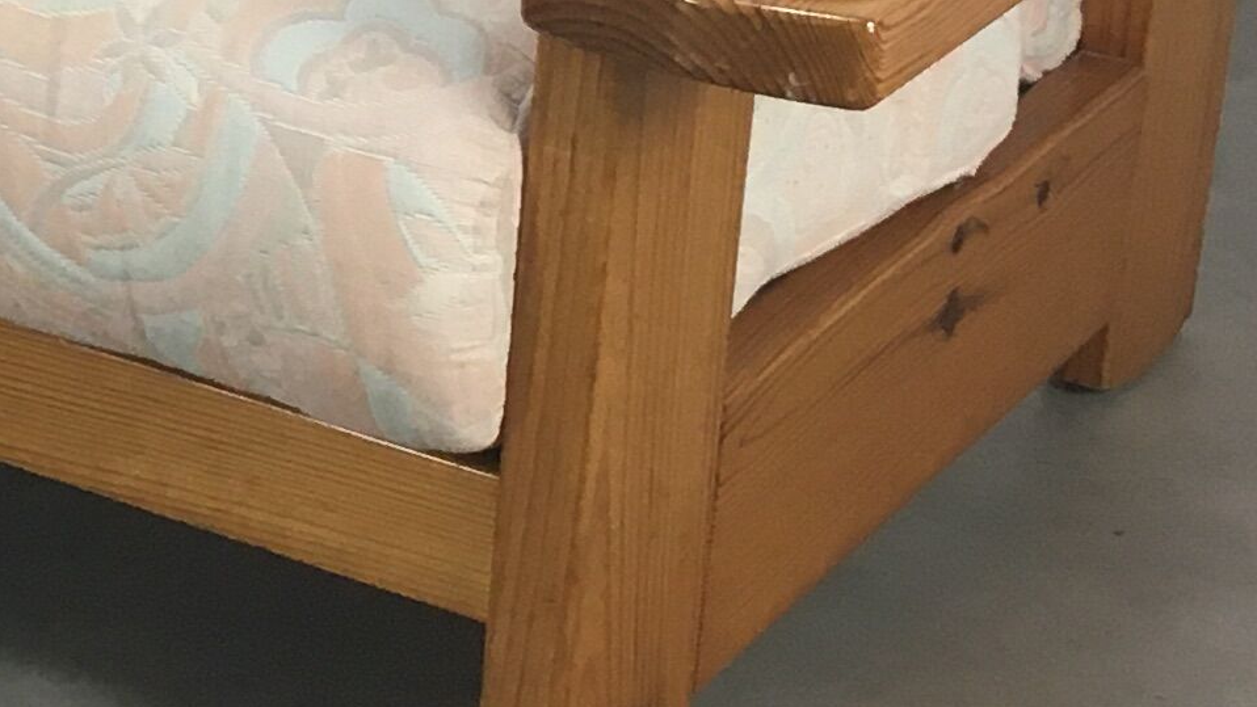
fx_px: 4433
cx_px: -863
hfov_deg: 14.5
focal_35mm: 133
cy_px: -306
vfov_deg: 8.9
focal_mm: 4.15
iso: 40
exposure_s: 1/33
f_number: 2.2
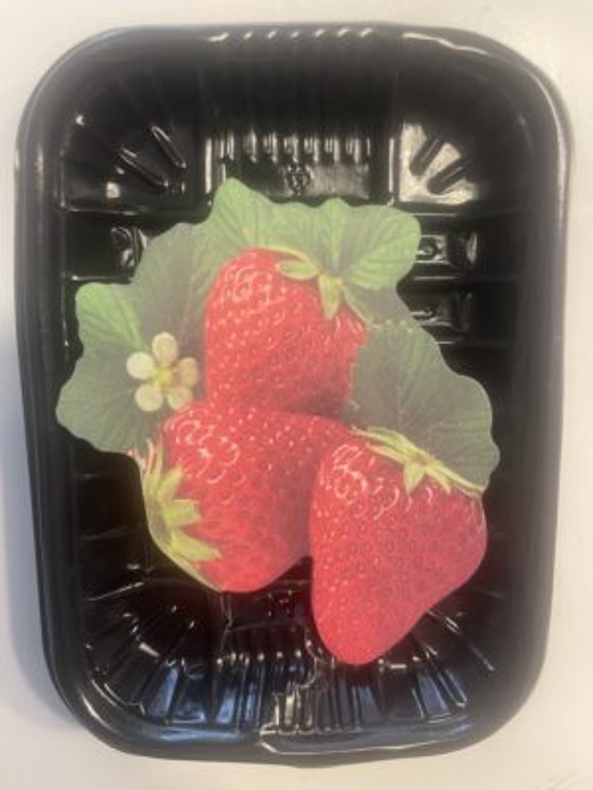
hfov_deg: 54.9
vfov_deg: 69.4
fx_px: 571
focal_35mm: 25
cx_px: 296
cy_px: 395
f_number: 1.6
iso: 250
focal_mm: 5.1
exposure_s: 1/50
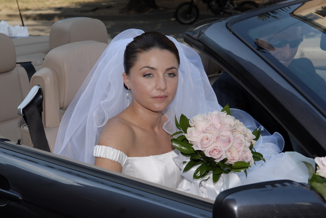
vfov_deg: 20.2
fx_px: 612
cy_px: 109
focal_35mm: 68
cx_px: 163
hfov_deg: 29.8
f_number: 5.6
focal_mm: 45
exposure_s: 1/400
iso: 200
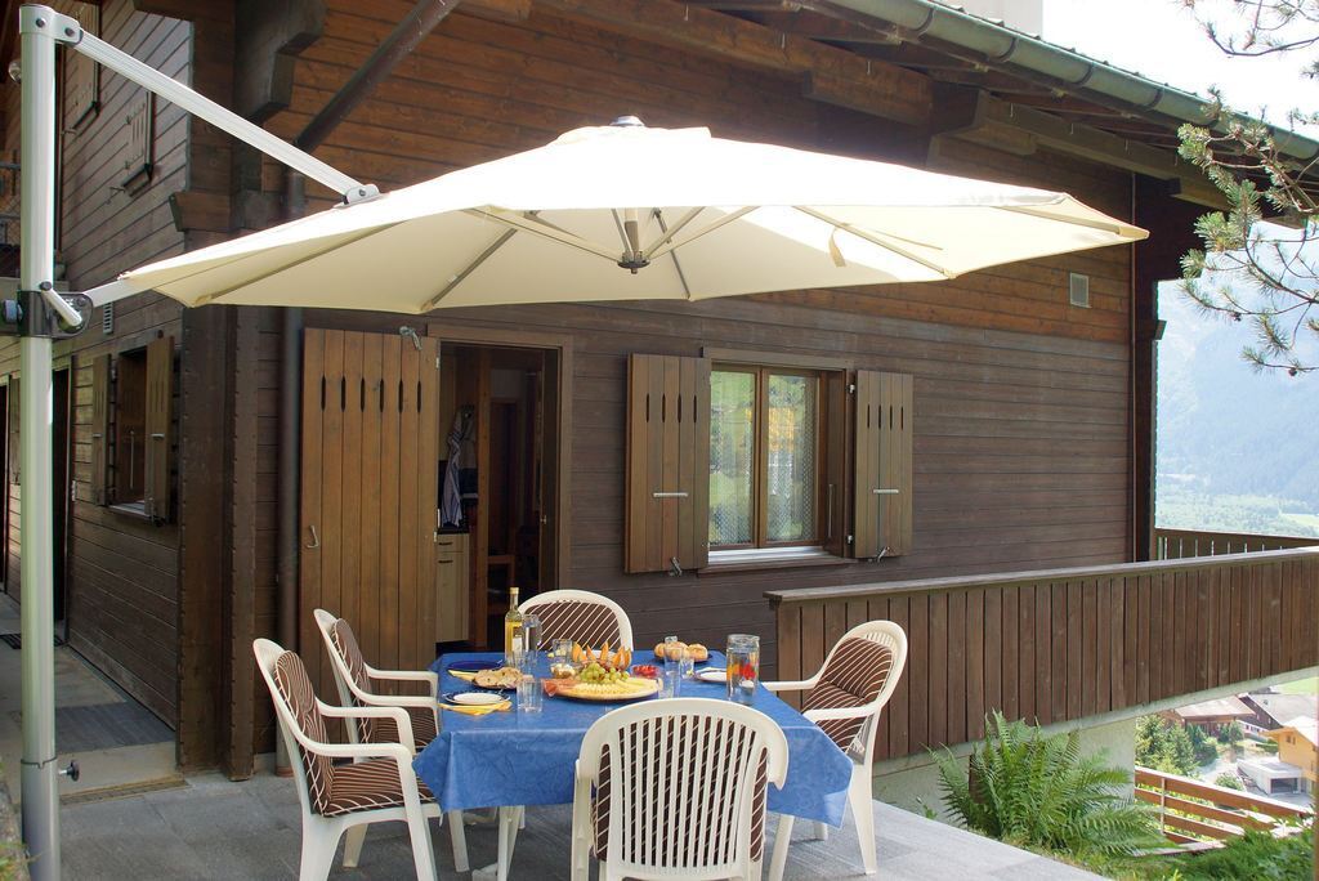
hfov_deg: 57.2
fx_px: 1210
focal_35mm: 33
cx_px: 660
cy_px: 440
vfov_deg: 40.0
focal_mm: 22
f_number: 5.6
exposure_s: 1/125
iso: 100
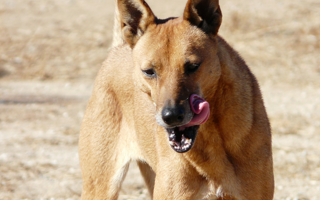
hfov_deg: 3.1
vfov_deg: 1.9
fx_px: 5949
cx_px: 160
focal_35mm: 682
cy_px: 97
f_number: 5.6
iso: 100
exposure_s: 1/400
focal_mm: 82.8
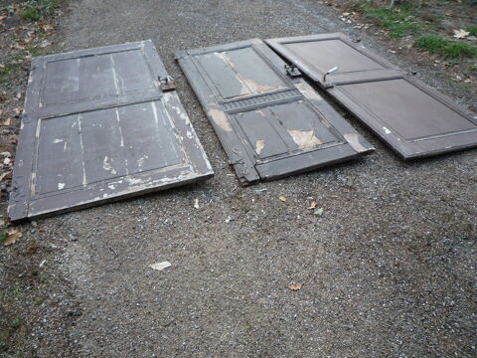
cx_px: 238
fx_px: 413
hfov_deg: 60.0
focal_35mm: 30
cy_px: 179
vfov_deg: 46.8
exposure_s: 1/40
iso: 100
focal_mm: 5.2
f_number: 3.3
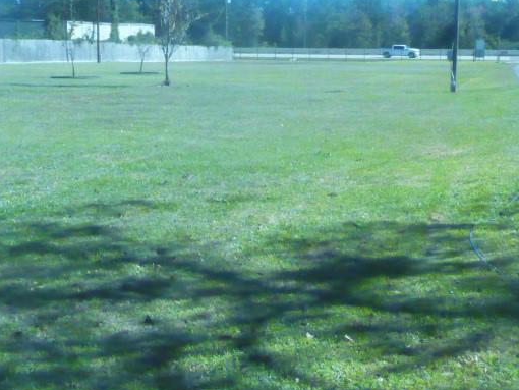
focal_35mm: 69
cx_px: 258
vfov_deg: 21.3
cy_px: 176
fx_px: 1035
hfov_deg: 28.2
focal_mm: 5
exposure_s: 1/2000
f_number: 6.3
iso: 1600
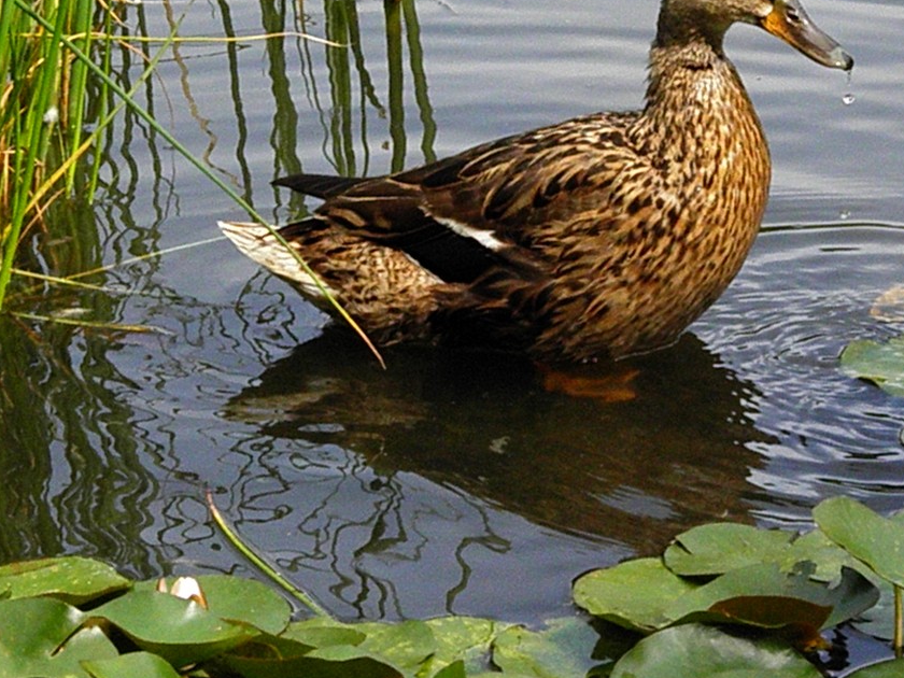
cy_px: 203
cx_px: 540
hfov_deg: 3.9
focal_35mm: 506
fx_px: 13214
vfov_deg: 2.9
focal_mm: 52.61
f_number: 8
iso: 640
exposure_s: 1/640
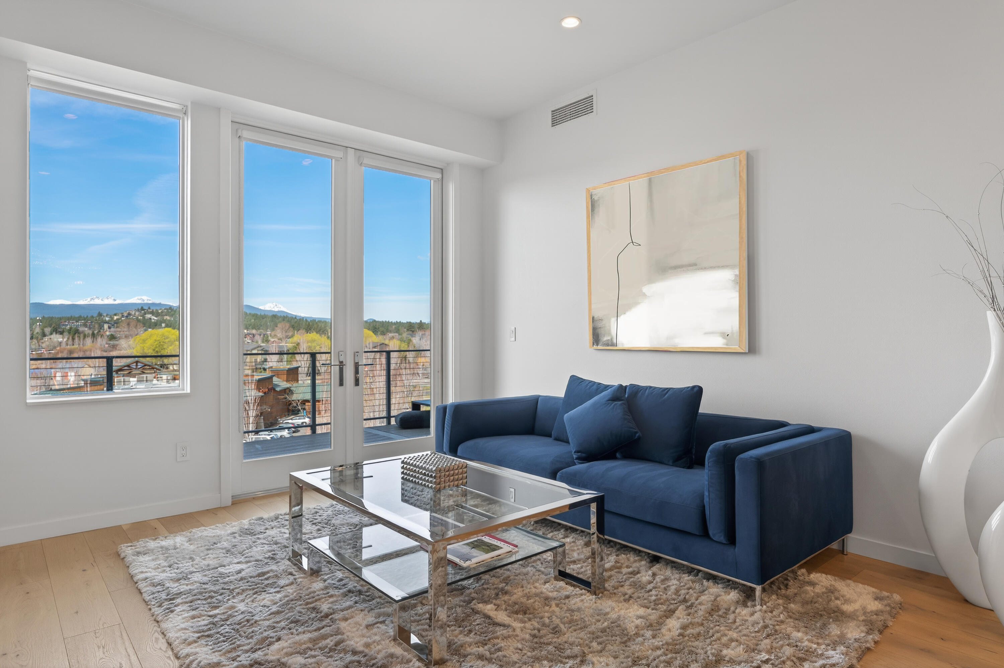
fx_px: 571
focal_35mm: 20
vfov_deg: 60.6
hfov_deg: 82.6
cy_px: 334
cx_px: 502
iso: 200
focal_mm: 20.5
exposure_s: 1/400
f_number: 8
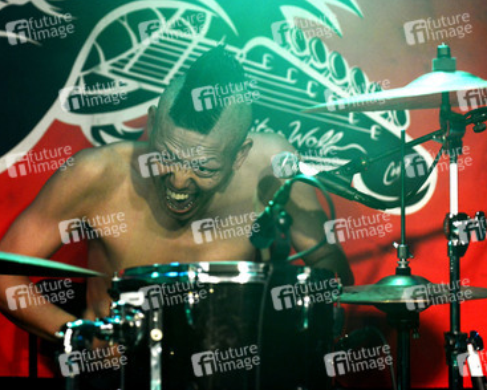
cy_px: 195
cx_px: 190
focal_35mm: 144
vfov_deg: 10.7
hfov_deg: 13.4
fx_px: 2077
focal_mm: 125
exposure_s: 1/200
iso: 2500
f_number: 2.8
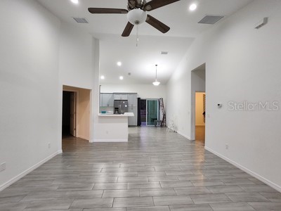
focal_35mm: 13
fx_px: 106
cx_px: 140
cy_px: 106
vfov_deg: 89.9
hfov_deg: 106.2
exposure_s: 1/60
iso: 320
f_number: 2.2
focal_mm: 1.7
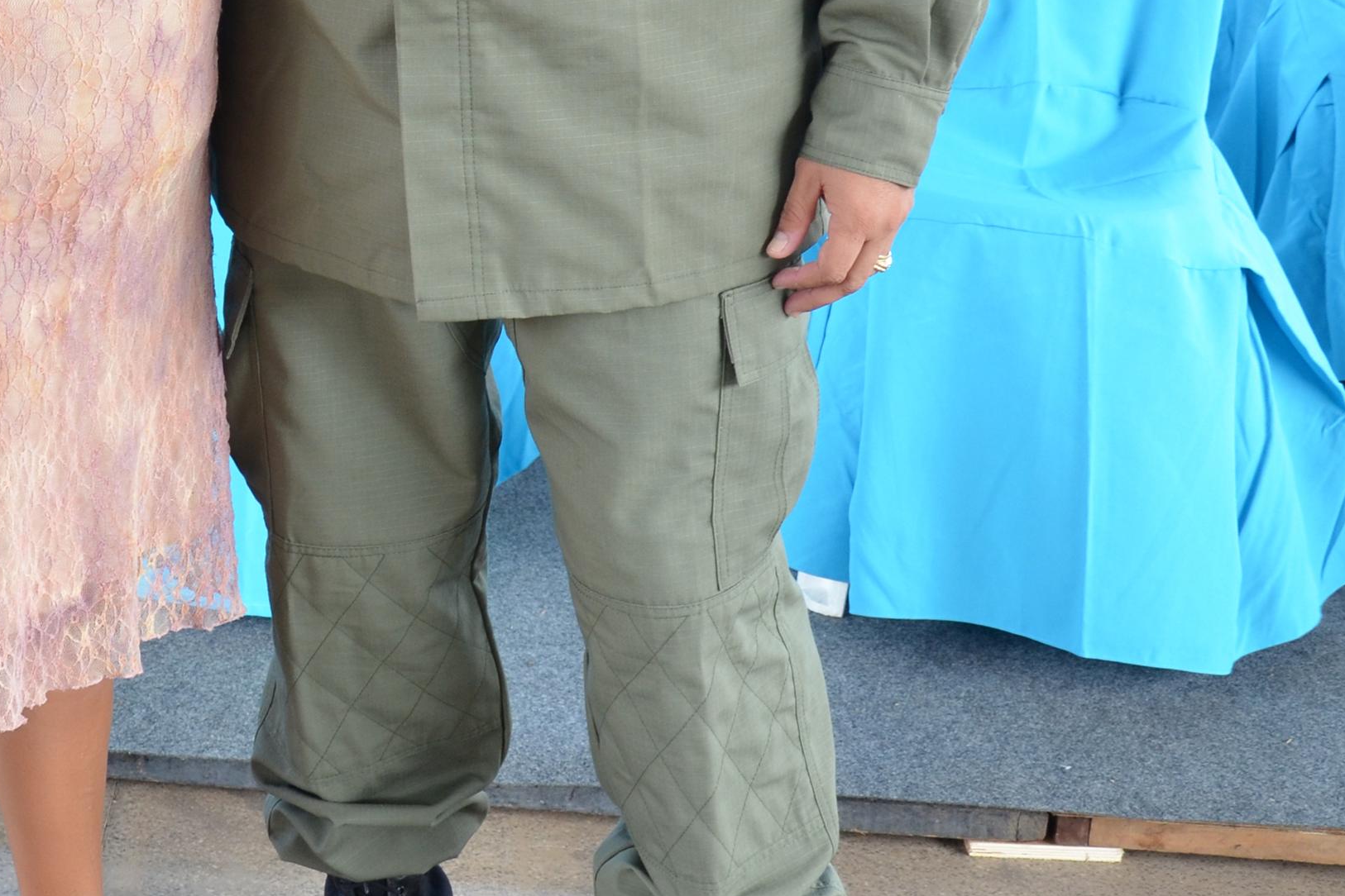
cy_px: 126
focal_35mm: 76
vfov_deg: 17.7
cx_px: 277
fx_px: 2847
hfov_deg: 26.1
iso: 400
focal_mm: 21
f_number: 4.5
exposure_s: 1/80
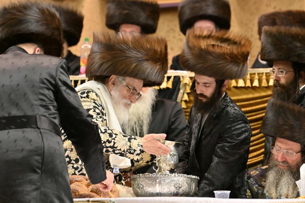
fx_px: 1711
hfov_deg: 10.2
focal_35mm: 202
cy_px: 102
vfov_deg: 6.8
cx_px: 152
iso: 1000
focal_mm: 135
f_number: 2.8
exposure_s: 1/200
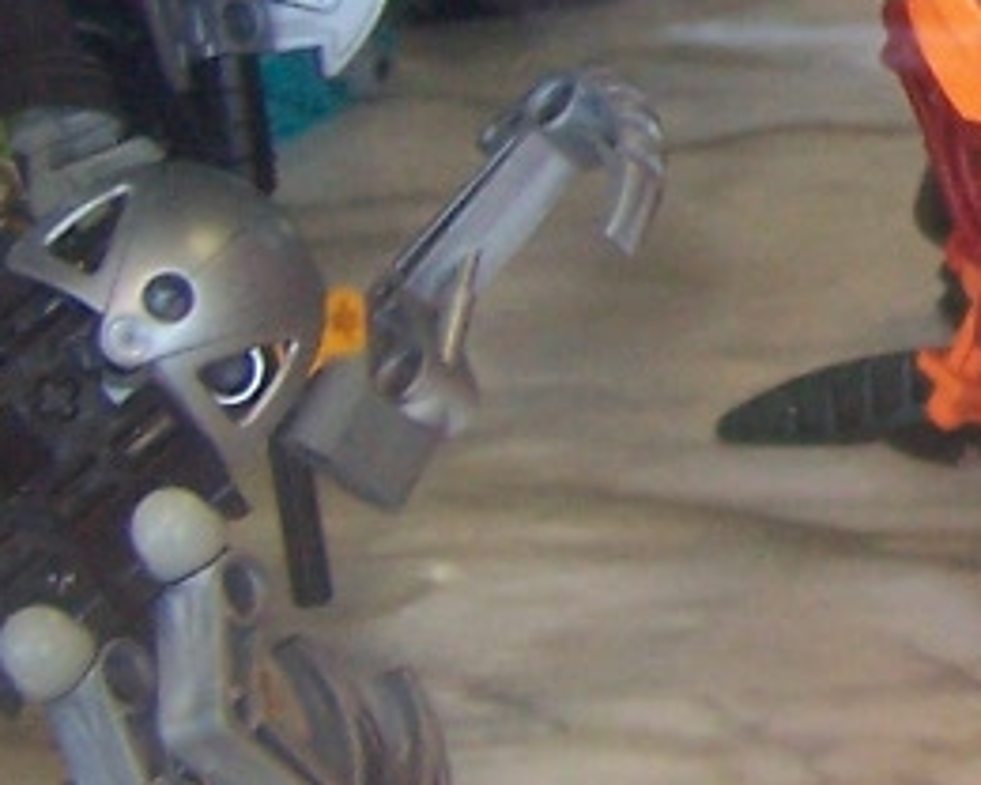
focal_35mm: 171
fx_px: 4965
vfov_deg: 8.9
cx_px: 1947
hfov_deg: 10.4
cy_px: -159
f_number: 2.8
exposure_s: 1/10
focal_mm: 6.3
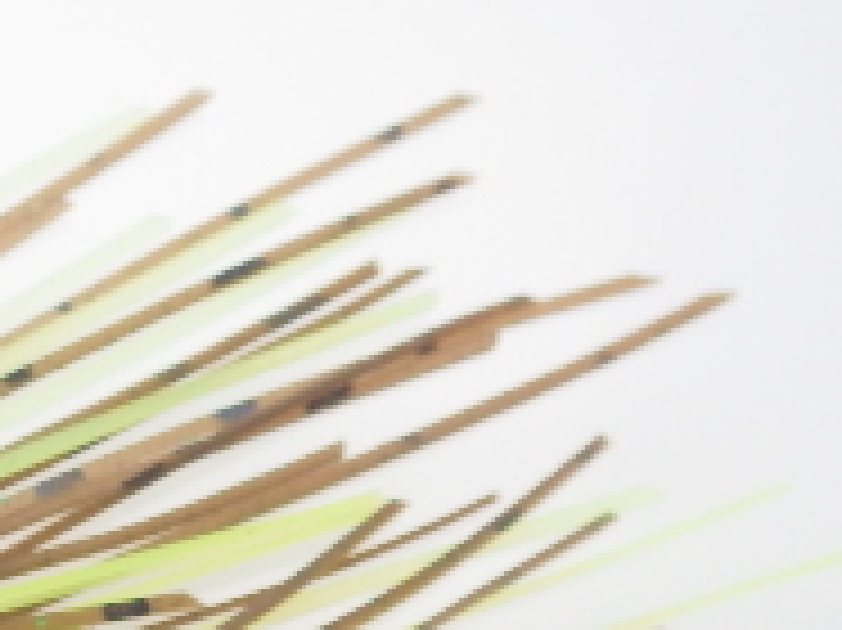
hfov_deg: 17.6
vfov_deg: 13.9
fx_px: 2577
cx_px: -207
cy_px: 486
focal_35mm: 106
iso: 320
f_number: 3.1
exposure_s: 1/45
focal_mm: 5.5
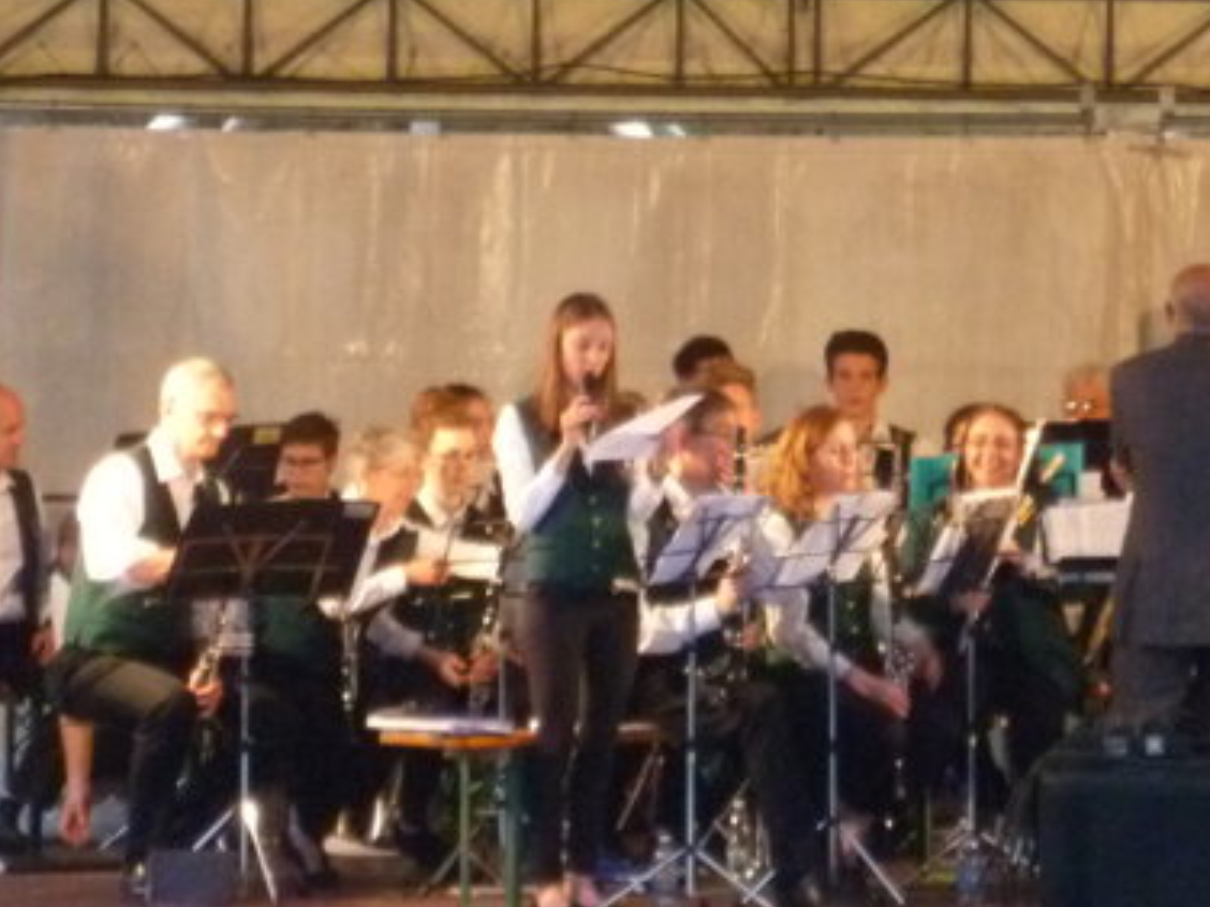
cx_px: 1175
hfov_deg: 8.0
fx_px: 8564
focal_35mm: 245
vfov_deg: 6.1
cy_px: 148
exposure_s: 1/30
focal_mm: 20.5
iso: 800
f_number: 6.1
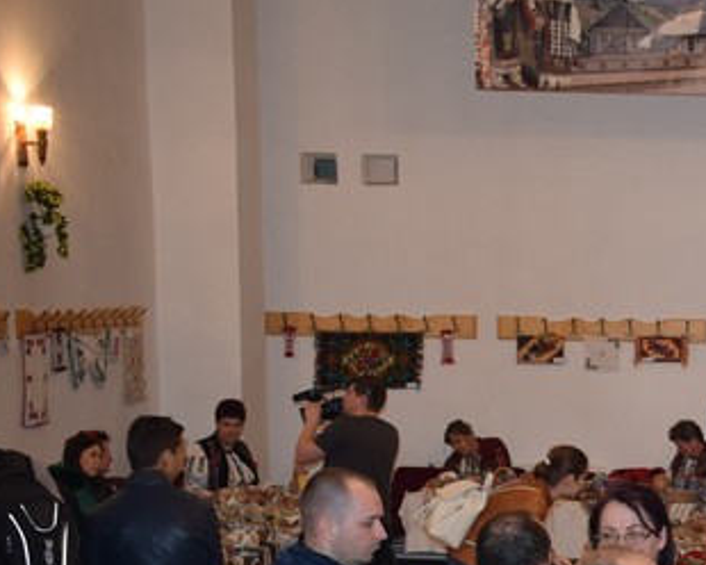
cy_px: 677
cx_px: 977
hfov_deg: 16.3
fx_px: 2306
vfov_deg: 13.6
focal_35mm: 110
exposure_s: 1/60
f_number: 5
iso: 1000
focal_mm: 27
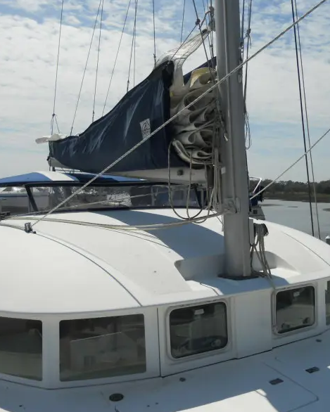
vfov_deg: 50.3
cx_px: 188
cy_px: 205
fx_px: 439
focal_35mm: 36
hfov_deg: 41.1
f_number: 8
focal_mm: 4.9
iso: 80
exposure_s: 1/400
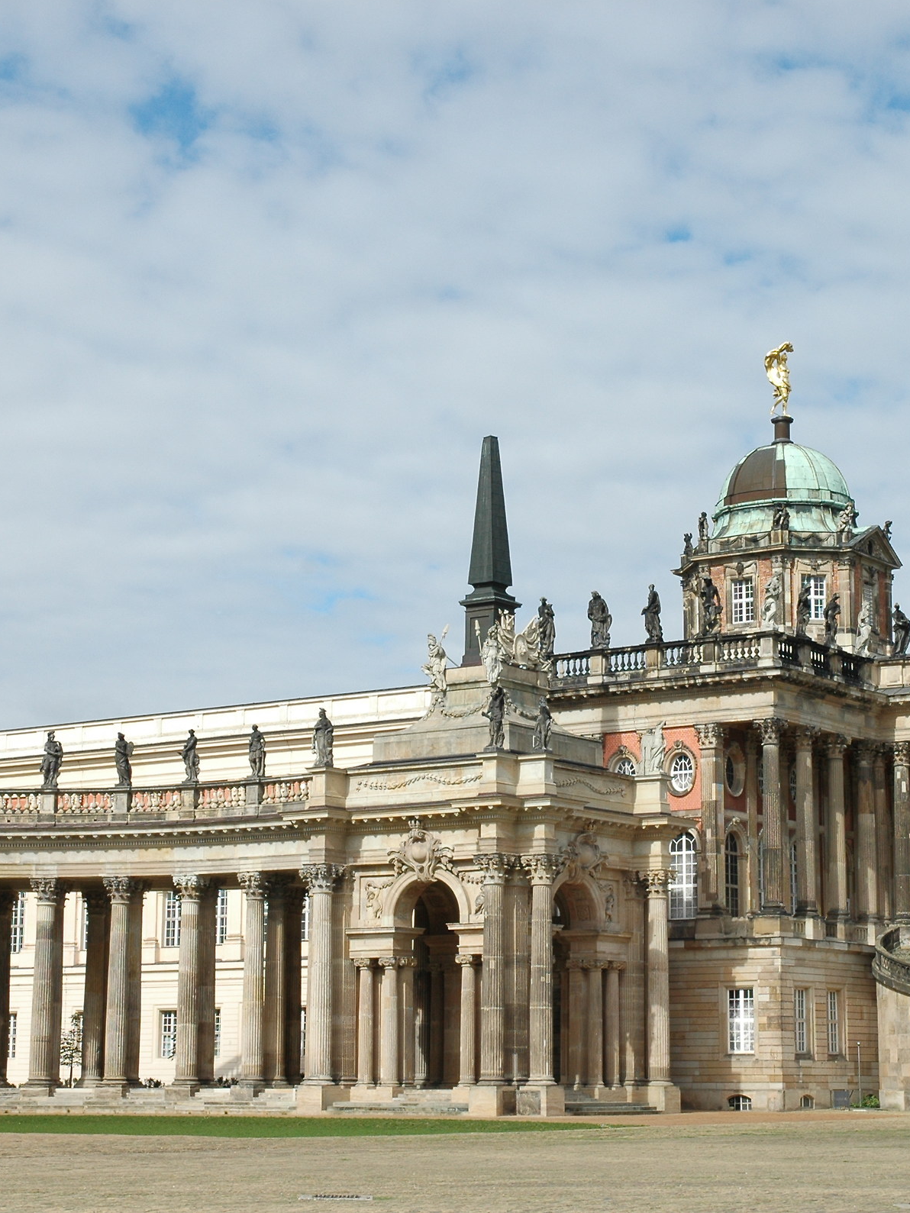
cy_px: 605
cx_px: 515
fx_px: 2593
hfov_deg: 19.9
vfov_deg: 26.3
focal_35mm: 74
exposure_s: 1/500
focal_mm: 34
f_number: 11
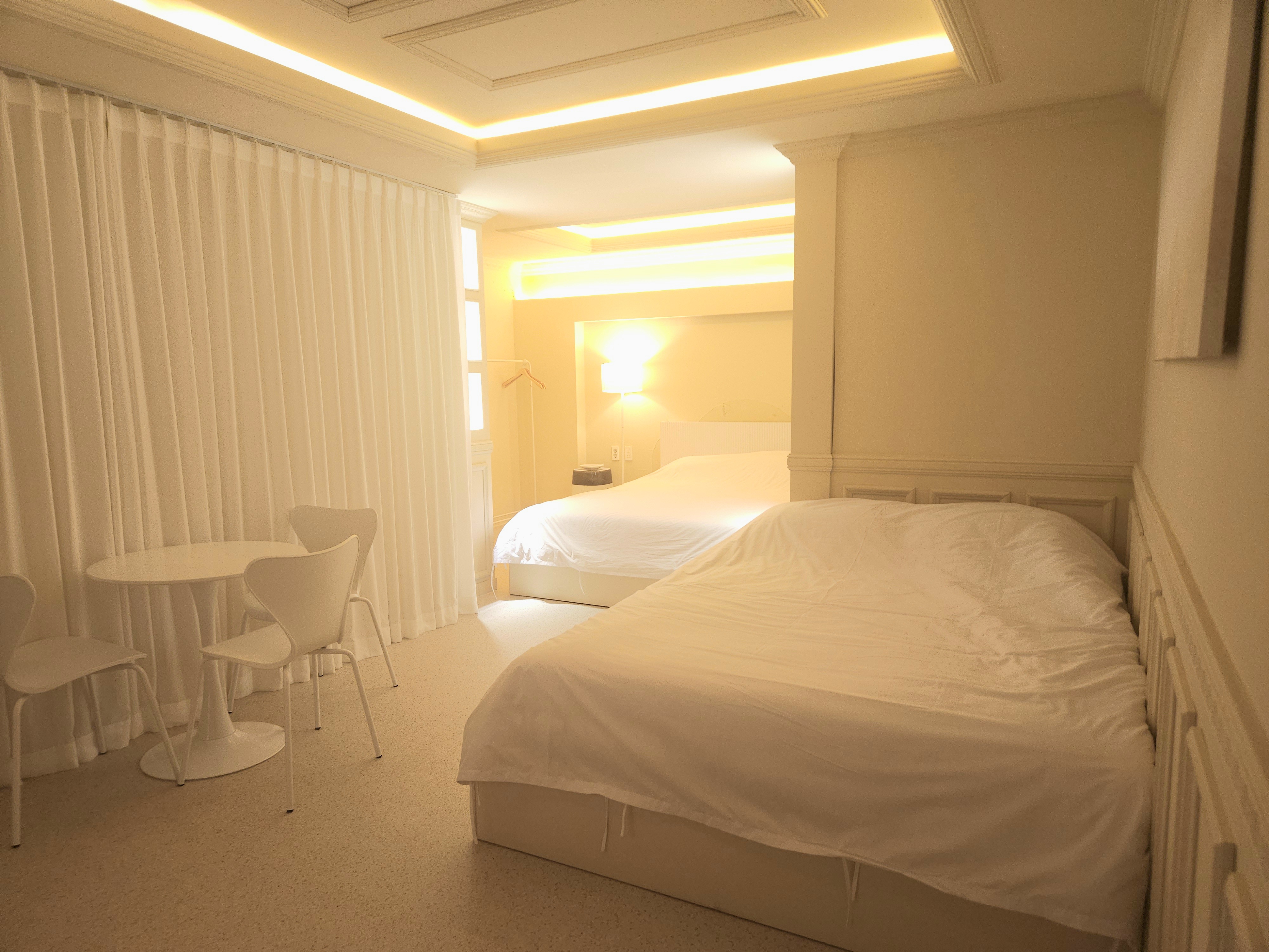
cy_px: 476
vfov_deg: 58.9
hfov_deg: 73.9
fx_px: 843
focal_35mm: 23
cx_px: 634
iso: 100
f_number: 1.8
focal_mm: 5.4
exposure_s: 1/20
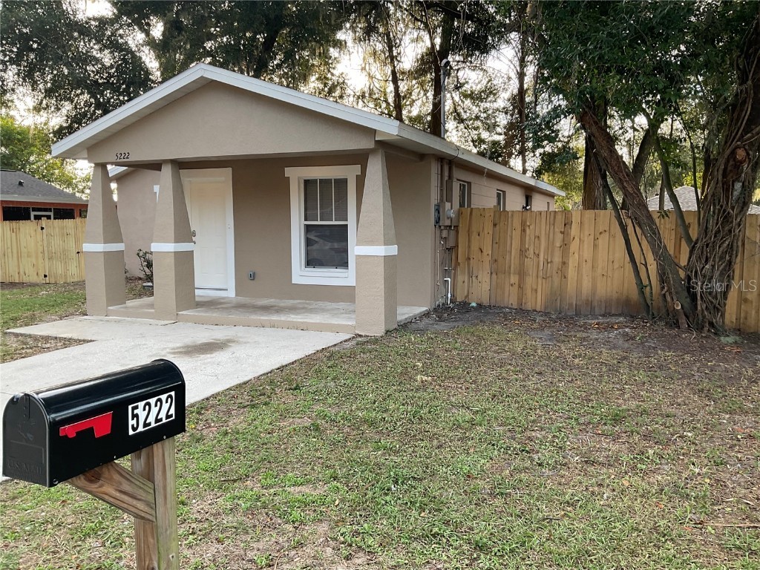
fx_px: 637
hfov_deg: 61.7
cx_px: 380
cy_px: 285
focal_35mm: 29
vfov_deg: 48.2
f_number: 1.8
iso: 25
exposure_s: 1/120
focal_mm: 3
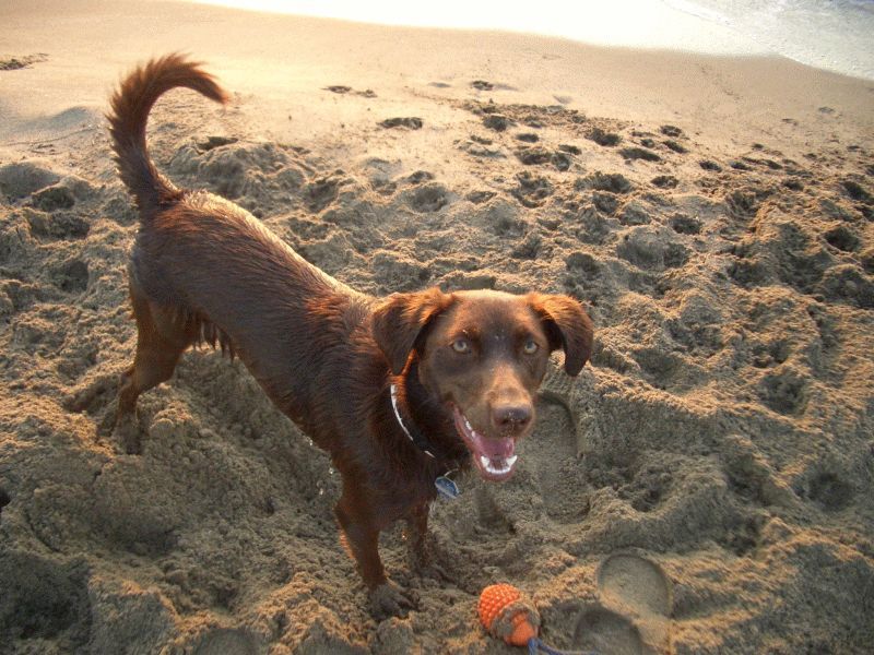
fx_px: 884
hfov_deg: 52.6
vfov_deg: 40.7
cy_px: 328
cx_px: 437
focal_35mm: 35
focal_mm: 5.8
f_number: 2.6
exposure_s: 1/200
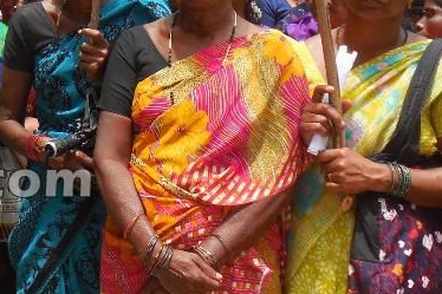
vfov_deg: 18.0
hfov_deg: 25.9
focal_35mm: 74
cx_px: -5
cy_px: 14
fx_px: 908
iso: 125
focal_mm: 4.6
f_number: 3.5
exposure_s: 1/400
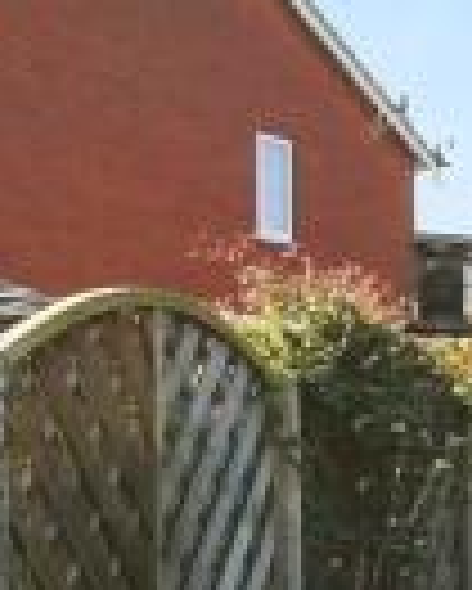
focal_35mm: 110
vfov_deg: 17.3
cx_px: 1434
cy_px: 493
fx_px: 1919
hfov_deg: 10.1
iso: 800
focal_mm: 10
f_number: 13
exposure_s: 1/250
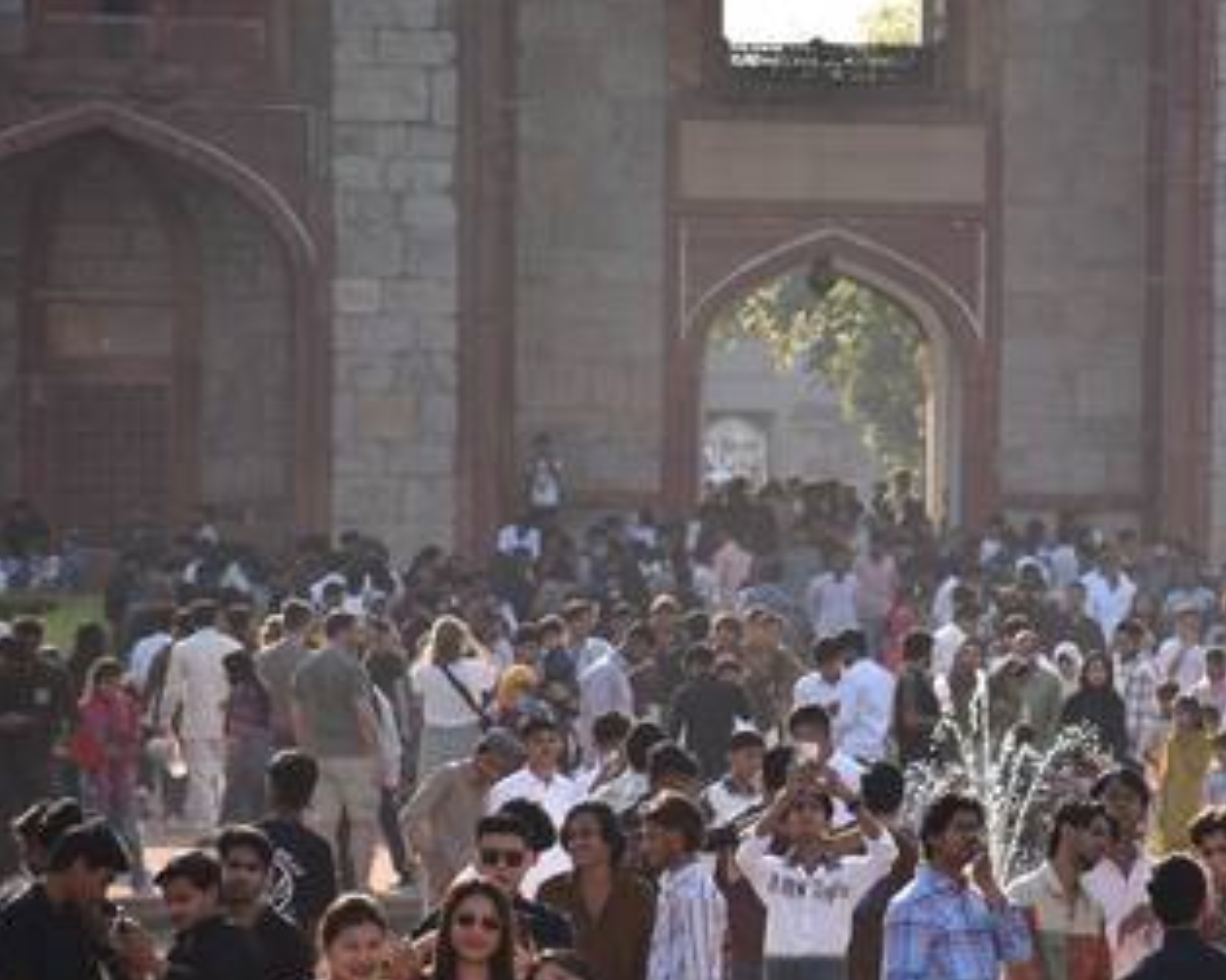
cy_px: 525
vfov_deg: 5.2
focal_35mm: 300
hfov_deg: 6.4
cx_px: 919
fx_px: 10885
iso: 250
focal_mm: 140
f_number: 6.3
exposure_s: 1/500
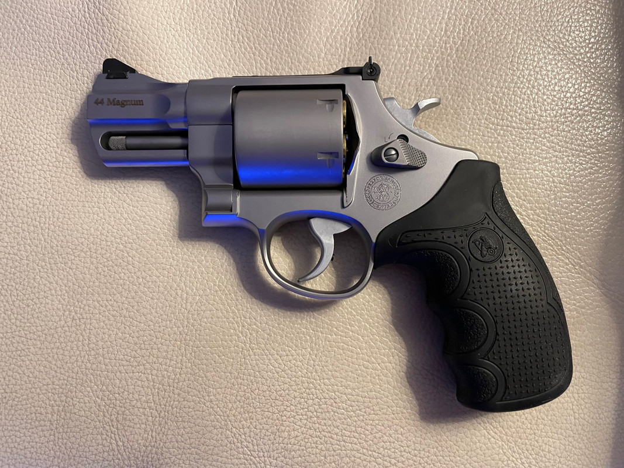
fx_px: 469
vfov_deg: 53.1
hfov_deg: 67.3
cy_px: 234
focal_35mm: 26
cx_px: 312
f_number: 1.6
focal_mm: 4.2
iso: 400
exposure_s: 1/60
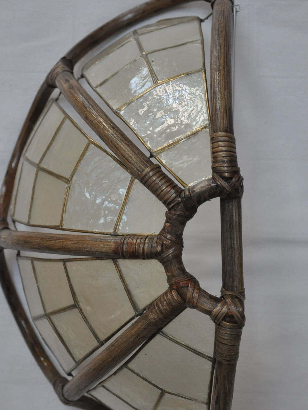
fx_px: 1281
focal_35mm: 108
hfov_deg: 13.7
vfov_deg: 18.2
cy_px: 230
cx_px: 151
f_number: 5
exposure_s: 1/100
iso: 1600
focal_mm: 58
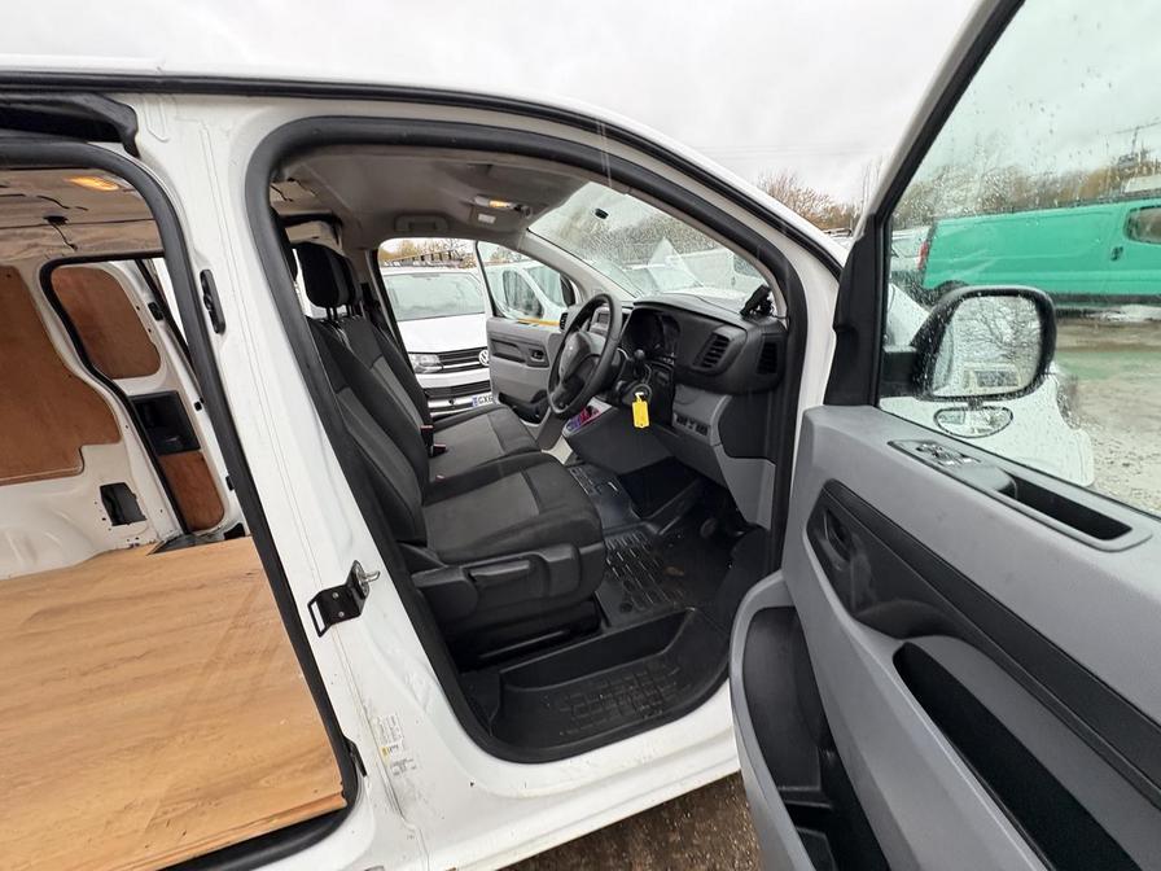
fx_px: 470
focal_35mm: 14
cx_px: 580
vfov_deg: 85.7
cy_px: 436
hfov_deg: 102.1
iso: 250
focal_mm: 2.22
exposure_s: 1/69
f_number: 2.2
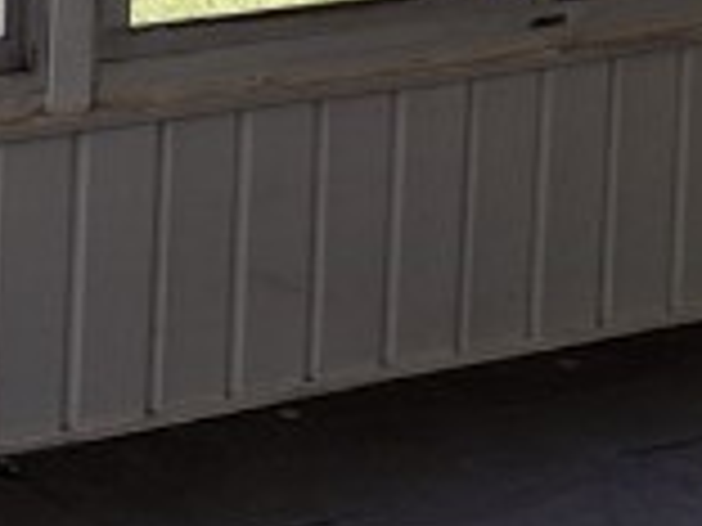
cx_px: -968
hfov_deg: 10.4
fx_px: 3326
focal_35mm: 164
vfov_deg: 8.5
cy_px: -571
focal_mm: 4.69
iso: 25
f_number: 1.8
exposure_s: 1/104
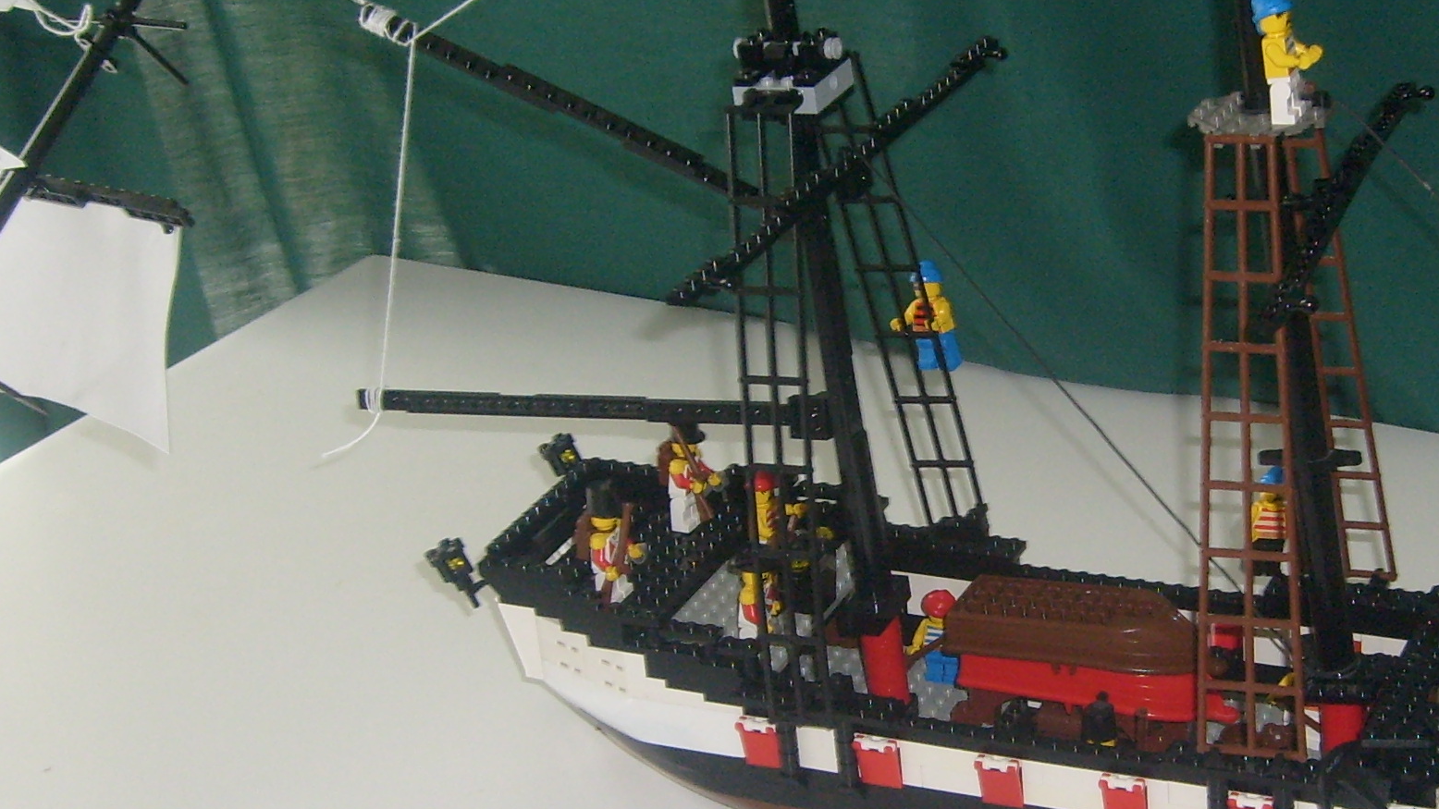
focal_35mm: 69
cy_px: 532
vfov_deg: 17.4
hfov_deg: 30.2
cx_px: 1020
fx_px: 2633
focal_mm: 5.8
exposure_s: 1/45
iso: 100
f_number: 2.8
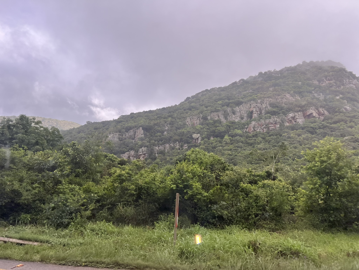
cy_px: 135
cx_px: 180
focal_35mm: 26
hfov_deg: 67.3
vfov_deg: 53.1
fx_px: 270
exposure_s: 1/808
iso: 50
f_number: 1.5
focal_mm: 5.7
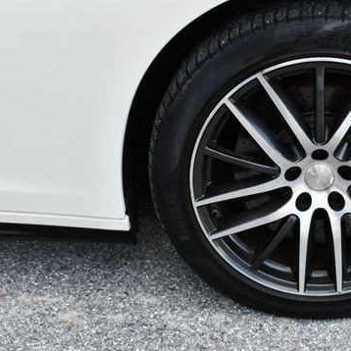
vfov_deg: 25.7
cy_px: 154
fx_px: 769
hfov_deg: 25.1
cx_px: 303
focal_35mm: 67
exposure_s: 1/250
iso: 250
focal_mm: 22
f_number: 5.6
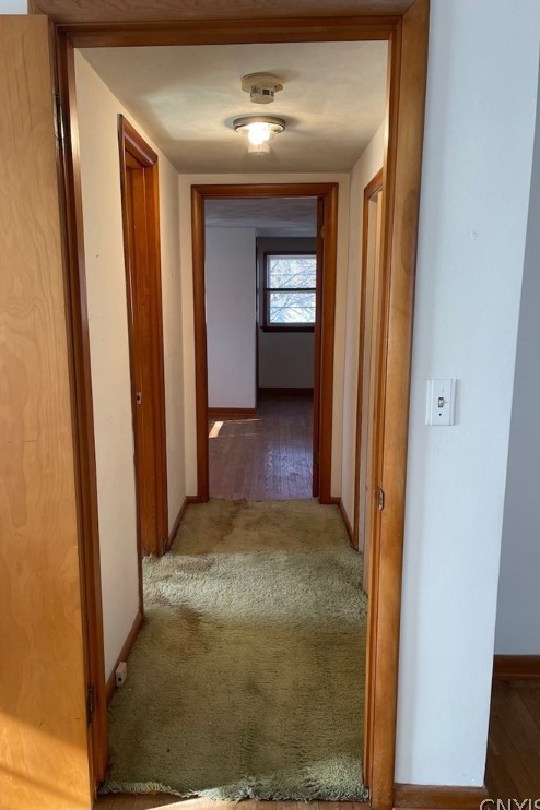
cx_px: 239
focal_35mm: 28
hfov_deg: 46.3
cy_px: 407
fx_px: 631
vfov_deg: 65.5
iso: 100
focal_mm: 5.1
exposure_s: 1/120
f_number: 1.6
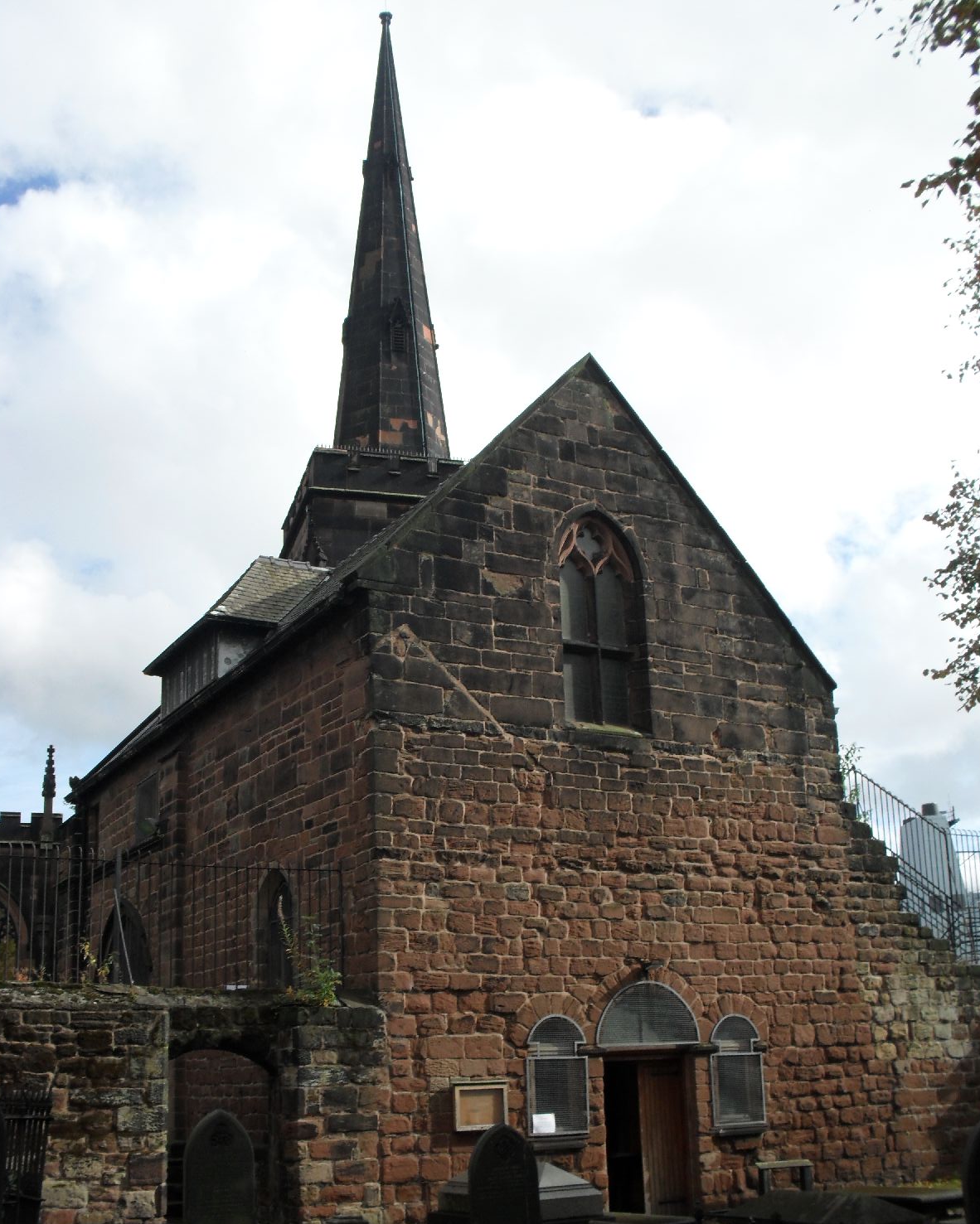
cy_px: 662
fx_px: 1341
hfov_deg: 40.1
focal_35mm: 37
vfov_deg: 49.0
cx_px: 490
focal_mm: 6.3
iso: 100
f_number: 8.4
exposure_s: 1/125
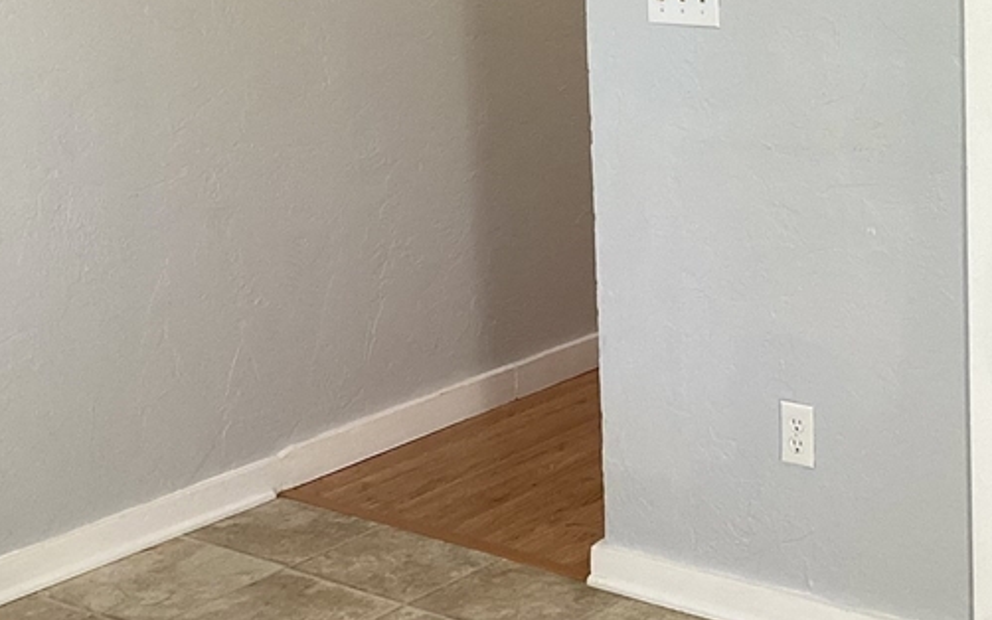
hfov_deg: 29.3
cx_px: 903
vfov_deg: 19.1
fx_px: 1812
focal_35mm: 67
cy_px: 69
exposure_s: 1/60
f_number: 2.4
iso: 100
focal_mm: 3.3
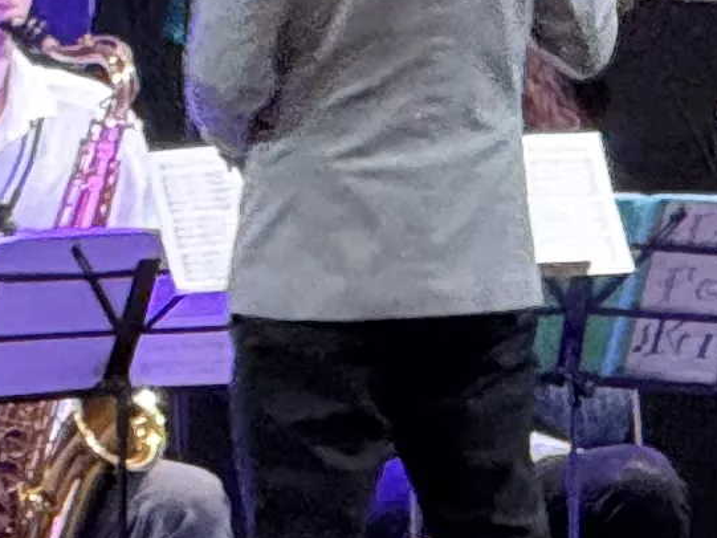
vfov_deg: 1.7
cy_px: 1275
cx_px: -1162
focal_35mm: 894
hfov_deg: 2.2
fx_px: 18521
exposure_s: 1/50
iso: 500
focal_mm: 15.66
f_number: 2.8
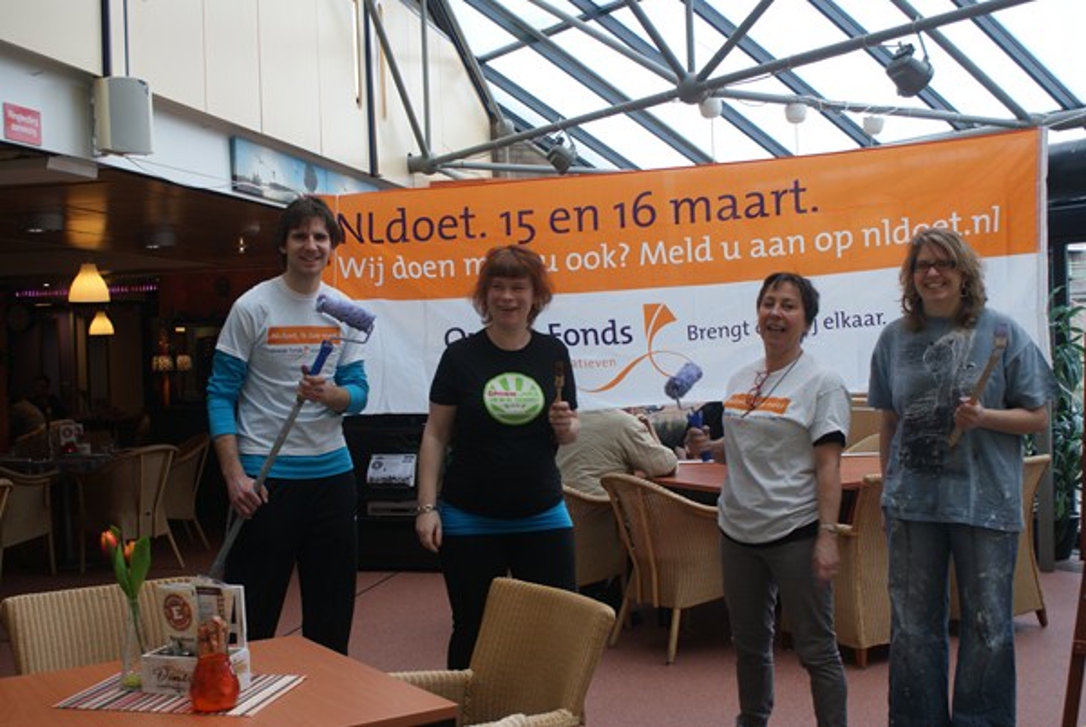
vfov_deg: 32.0
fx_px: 1269
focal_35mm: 42
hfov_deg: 46.3
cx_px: 543
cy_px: 364
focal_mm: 28
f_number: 4.5
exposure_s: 1/50
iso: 100
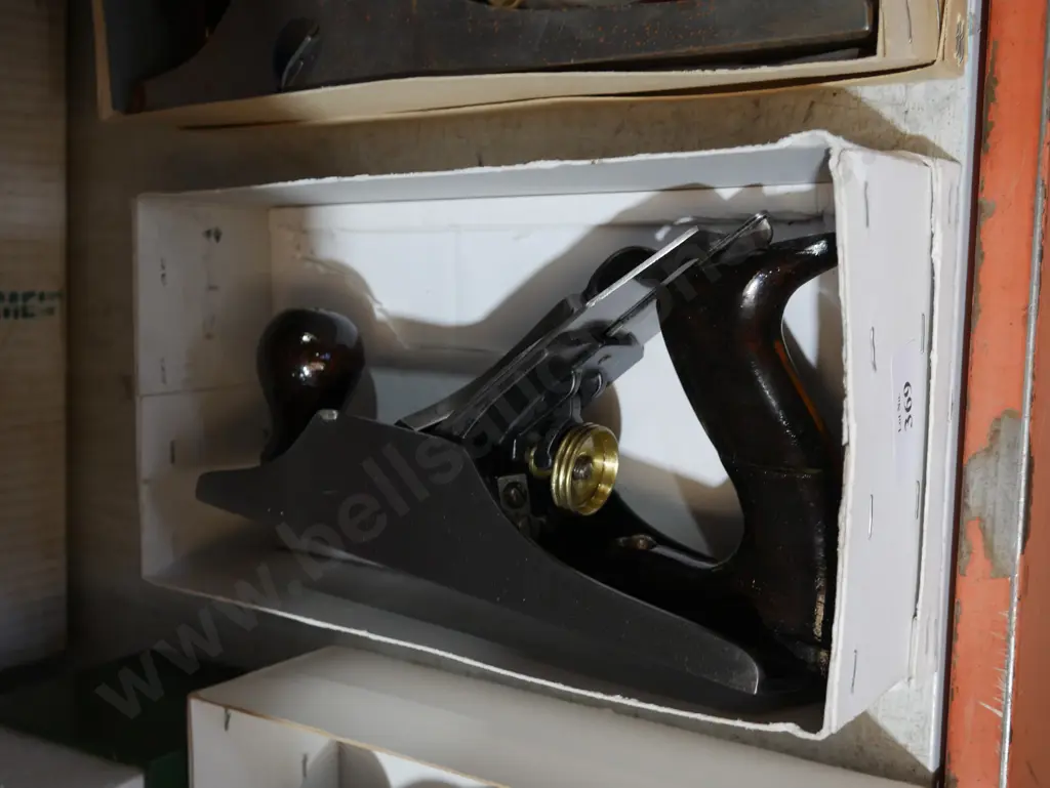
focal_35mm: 40
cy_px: 394
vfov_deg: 36.0
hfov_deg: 46.8
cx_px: 525
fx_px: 1214
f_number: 4.4
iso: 400
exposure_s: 1/60
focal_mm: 20
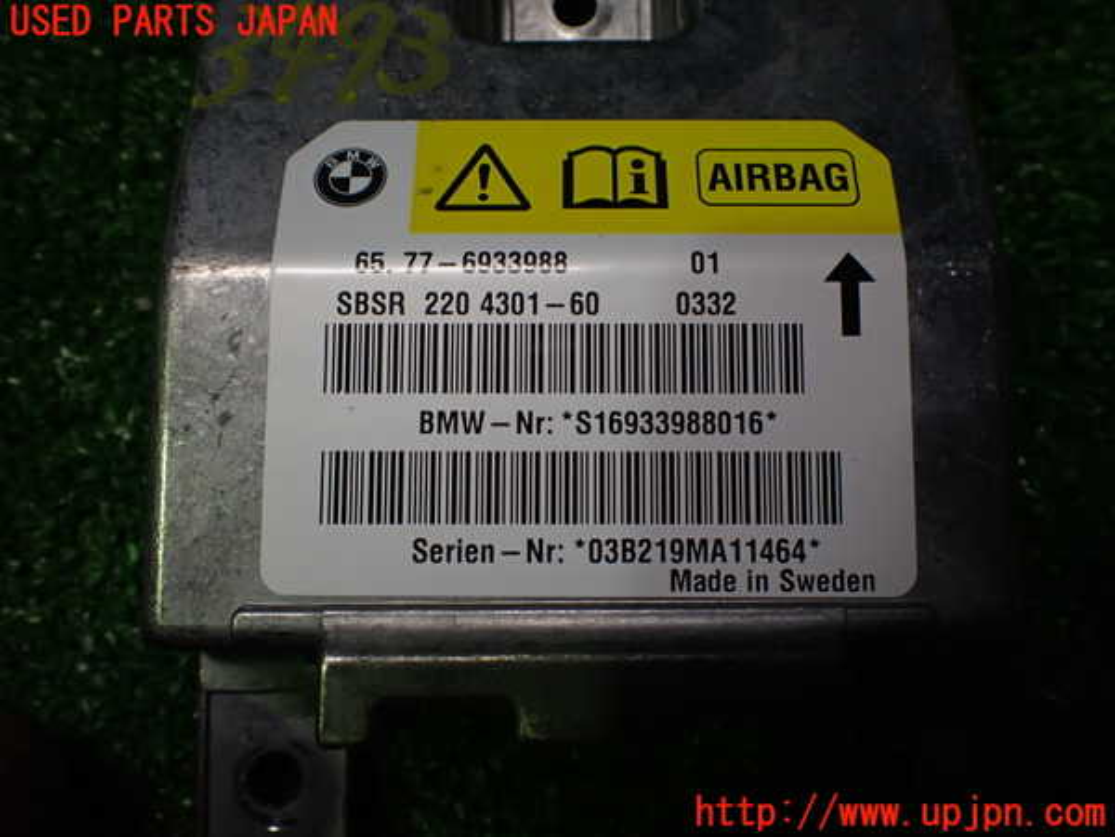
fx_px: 966
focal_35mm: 30
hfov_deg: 60.0
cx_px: 558
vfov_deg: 46.8
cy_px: 418
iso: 250
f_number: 2.3
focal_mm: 5.4
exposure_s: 1/125
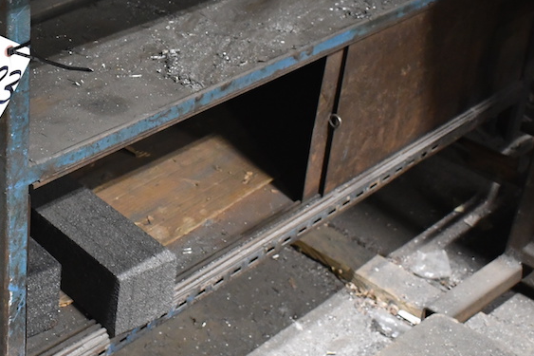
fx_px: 1112
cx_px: 77
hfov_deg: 26.3
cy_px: 84
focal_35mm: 75
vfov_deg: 18.0
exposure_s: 1/60
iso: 3200
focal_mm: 22
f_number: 3.8
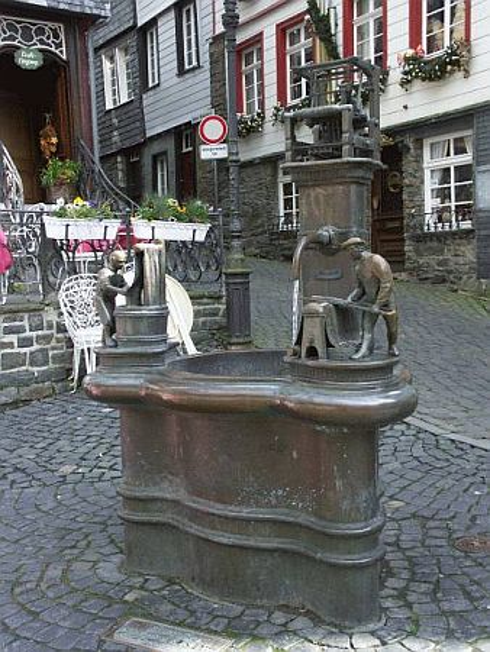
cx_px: 245
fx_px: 735
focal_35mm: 39
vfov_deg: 47.8
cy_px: 326
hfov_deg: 36.9
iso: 100
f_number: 5
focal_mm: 10.09
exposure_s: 1/160
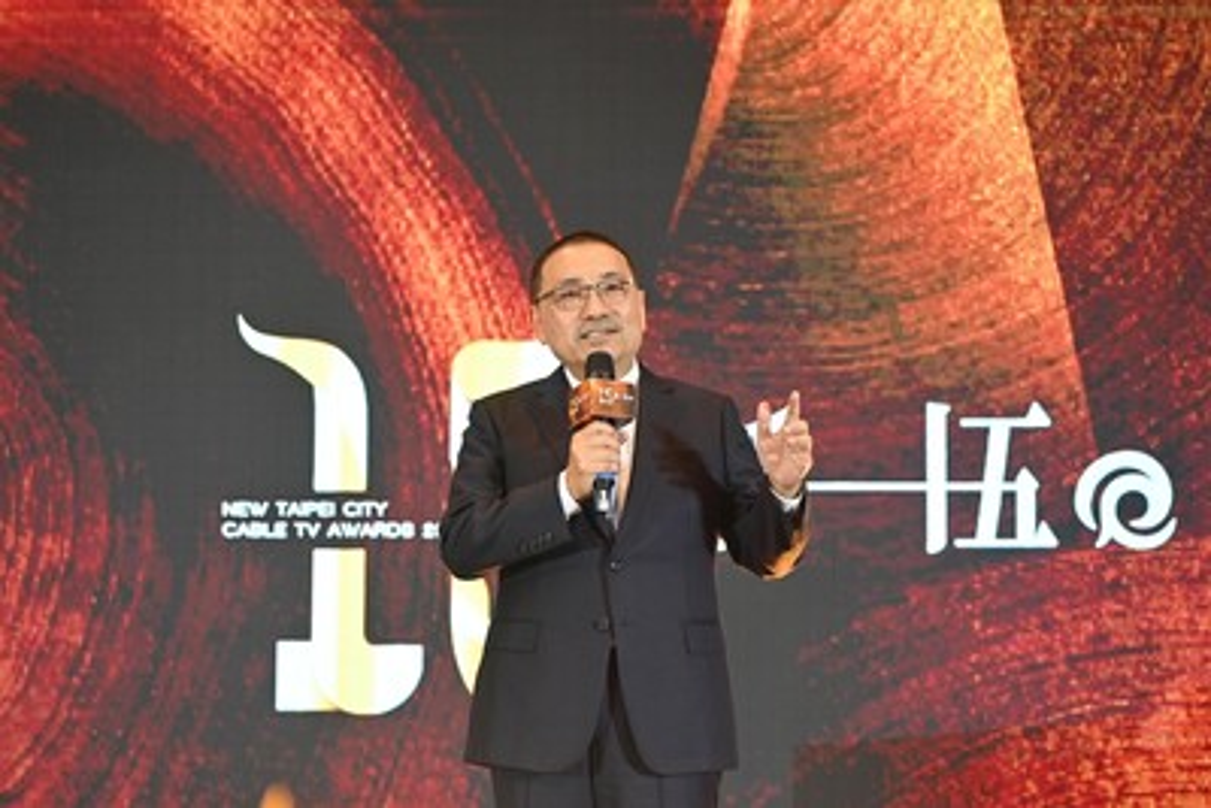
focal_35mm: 120
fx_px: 4038
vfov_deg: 11.4
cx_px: 606
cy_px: 404
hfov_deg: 17.1
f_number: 4
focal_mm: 120
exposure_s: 1/100
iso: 1250
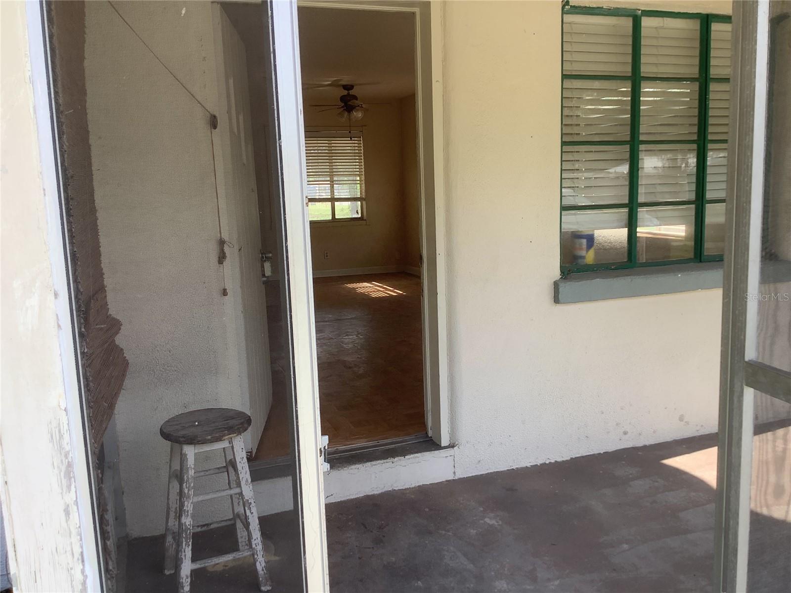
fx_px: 708
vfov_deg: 45.4
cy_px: 296
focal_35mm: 31
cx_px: 396
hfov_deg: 58.4
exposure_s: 1/122
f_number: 2.4
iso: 25
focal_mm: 3.3
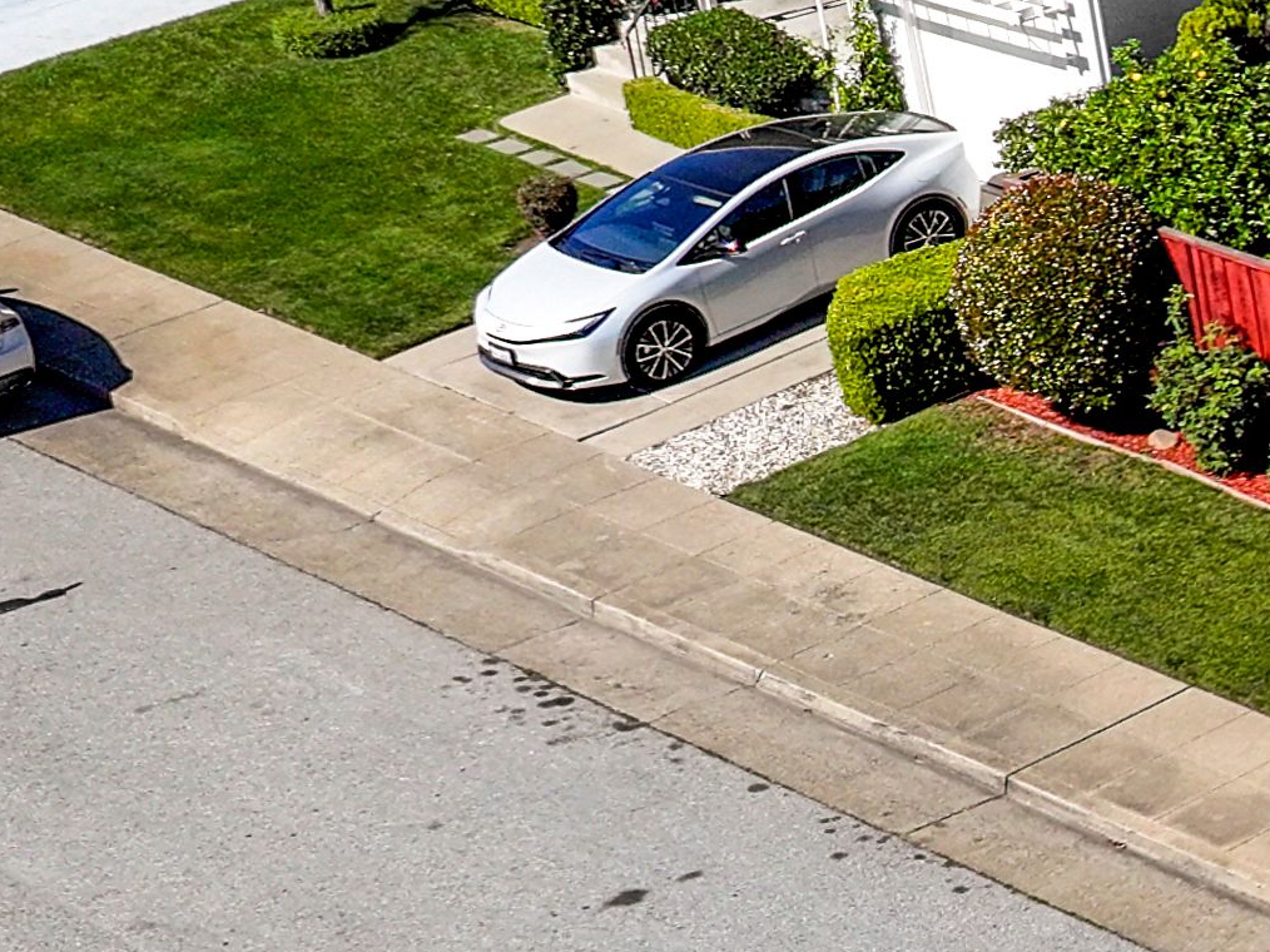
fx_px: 4585
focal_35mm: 125
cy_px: 390
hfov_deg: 13.0
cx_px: 2789
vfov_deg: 11.8
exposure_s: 1/200
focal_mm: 12.29
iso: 100
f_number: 4
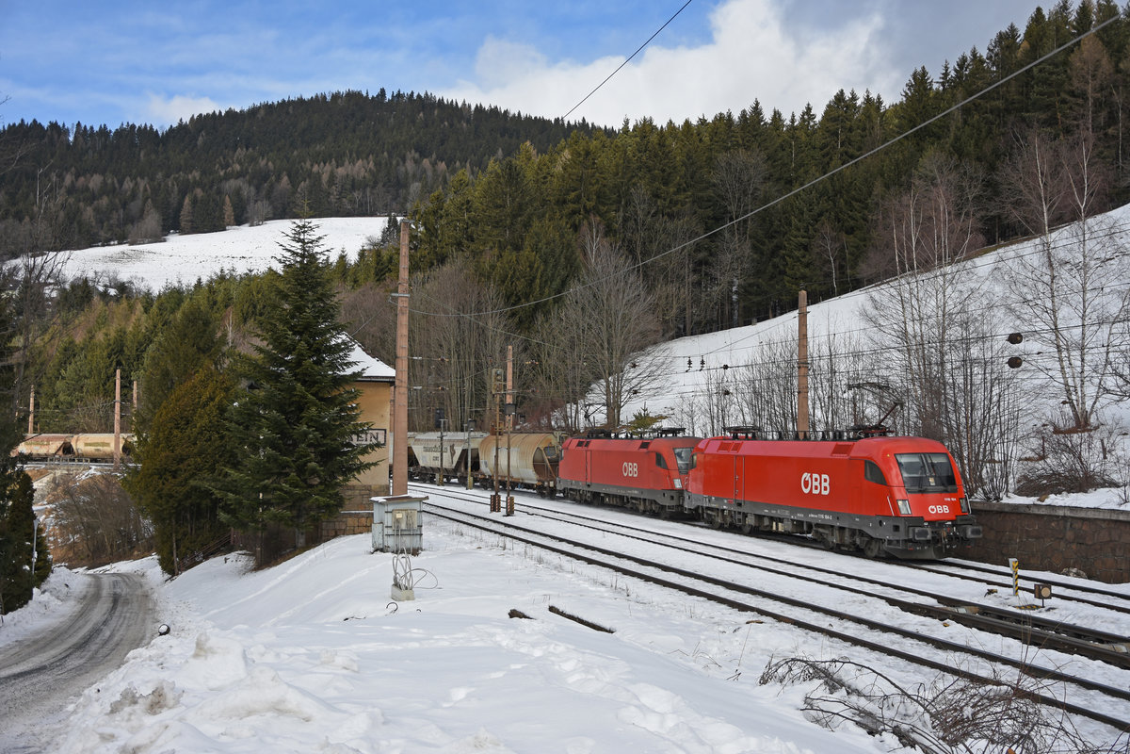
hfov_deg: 51.3
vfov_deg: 35.5
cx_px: 565
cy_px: 377
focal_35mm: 38
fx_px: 1177
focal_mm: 25
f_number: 4
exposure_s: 1/640
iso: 100
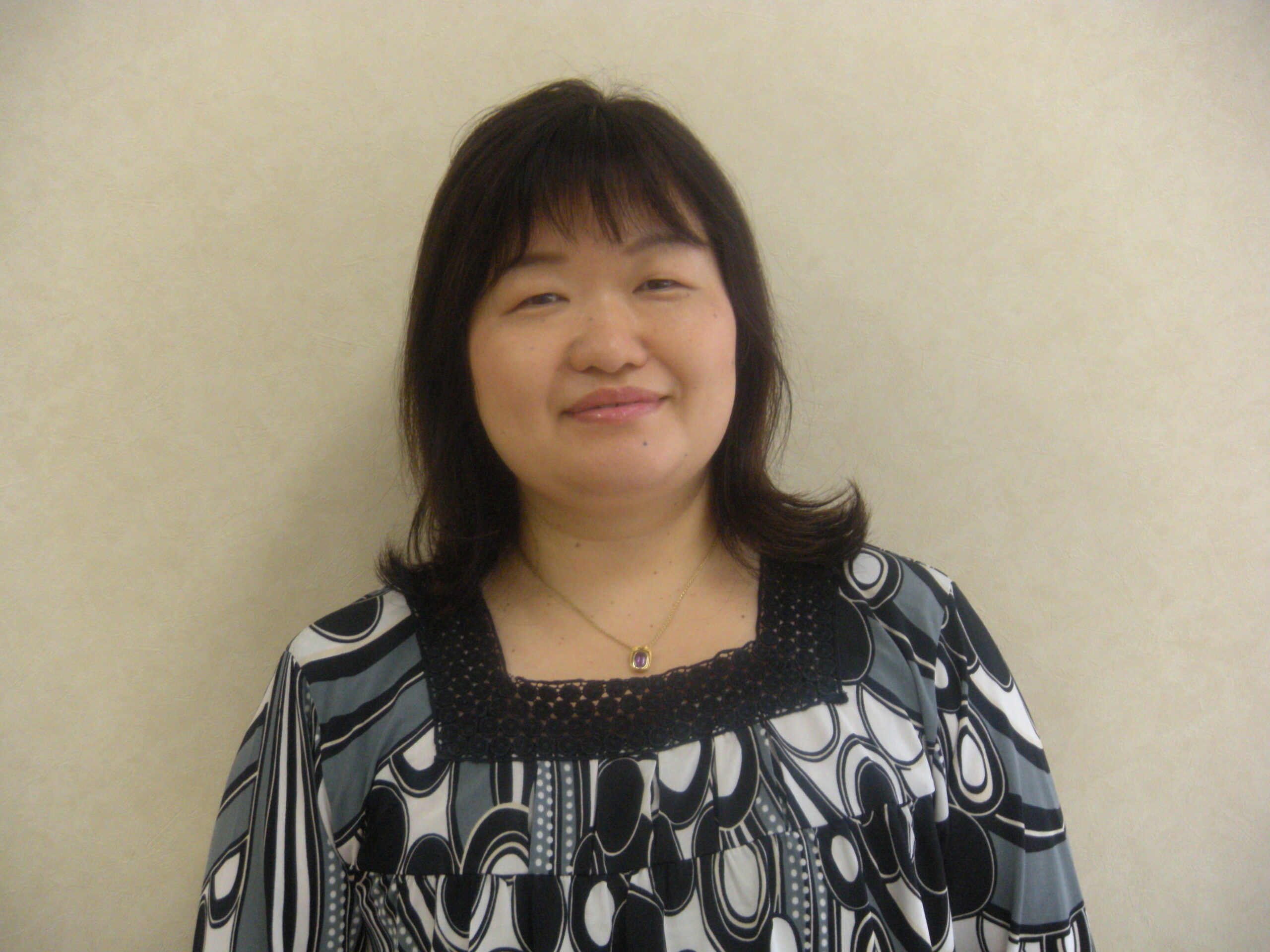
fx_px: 2495
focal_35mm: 68
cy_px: 476
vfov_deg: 21.6
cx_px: 635
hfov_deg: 28.6
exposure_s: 1/58
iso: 231
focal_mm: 11.3
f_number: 4.4
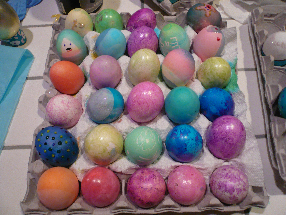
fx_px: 231
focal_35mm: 28
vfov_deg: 49.7
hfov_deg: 63.4
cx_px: 143
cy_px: 108
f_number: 2.8
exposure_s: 1/15
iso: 200
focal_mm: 4.6
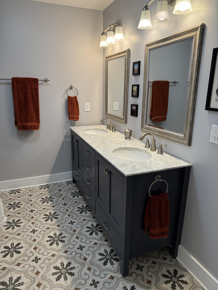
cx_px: 109
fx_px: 202
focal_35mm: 24
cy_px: 145
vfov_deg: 71.6
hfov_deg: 56.8
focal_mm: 6.76
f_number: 1.78
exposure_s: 1/120
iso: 125
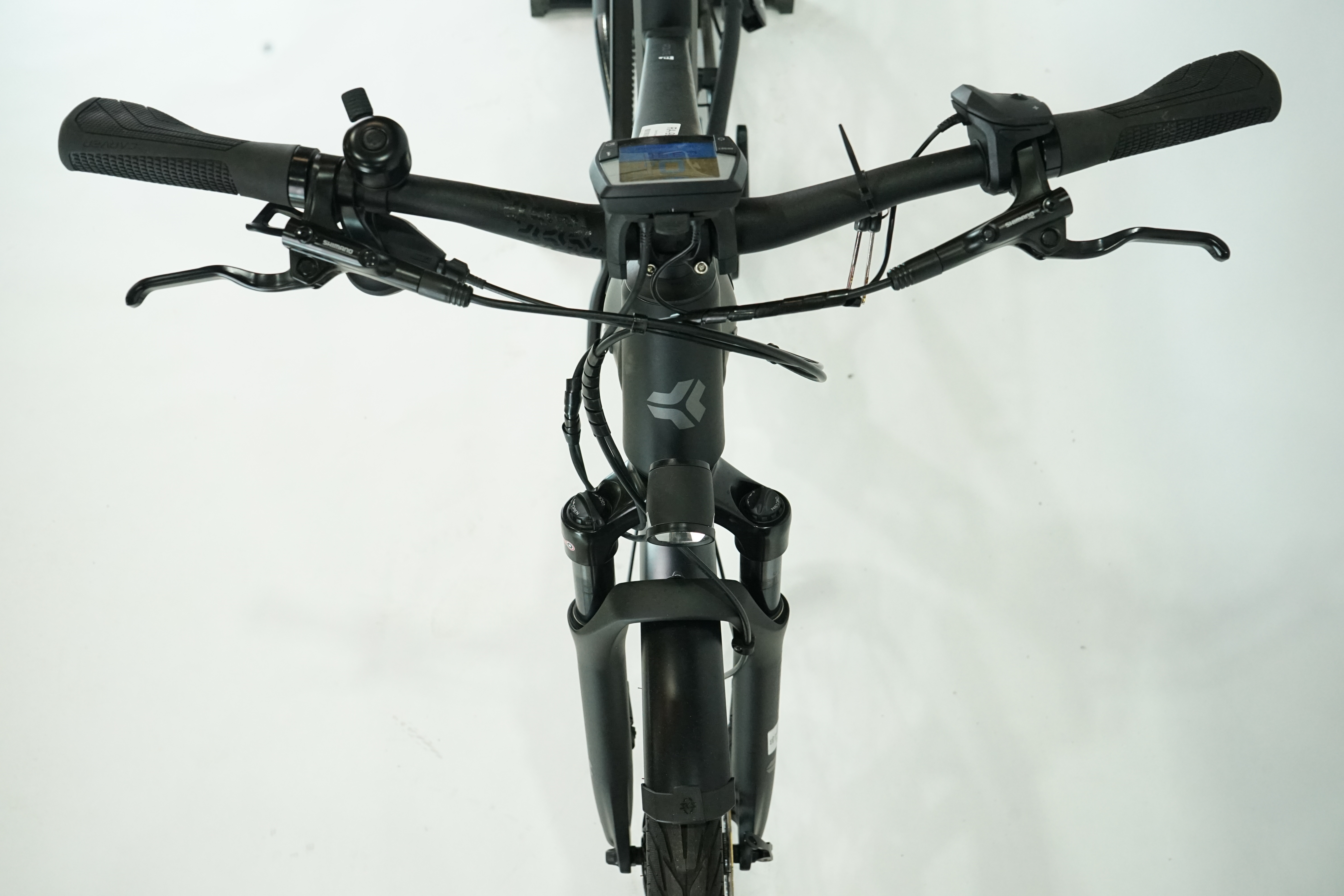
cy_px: 448
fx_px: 1381
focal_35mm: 37
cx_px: 672
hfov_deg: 51.9
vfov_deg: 35.9
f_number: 8
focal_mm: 37
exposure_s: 1/200
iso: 3200
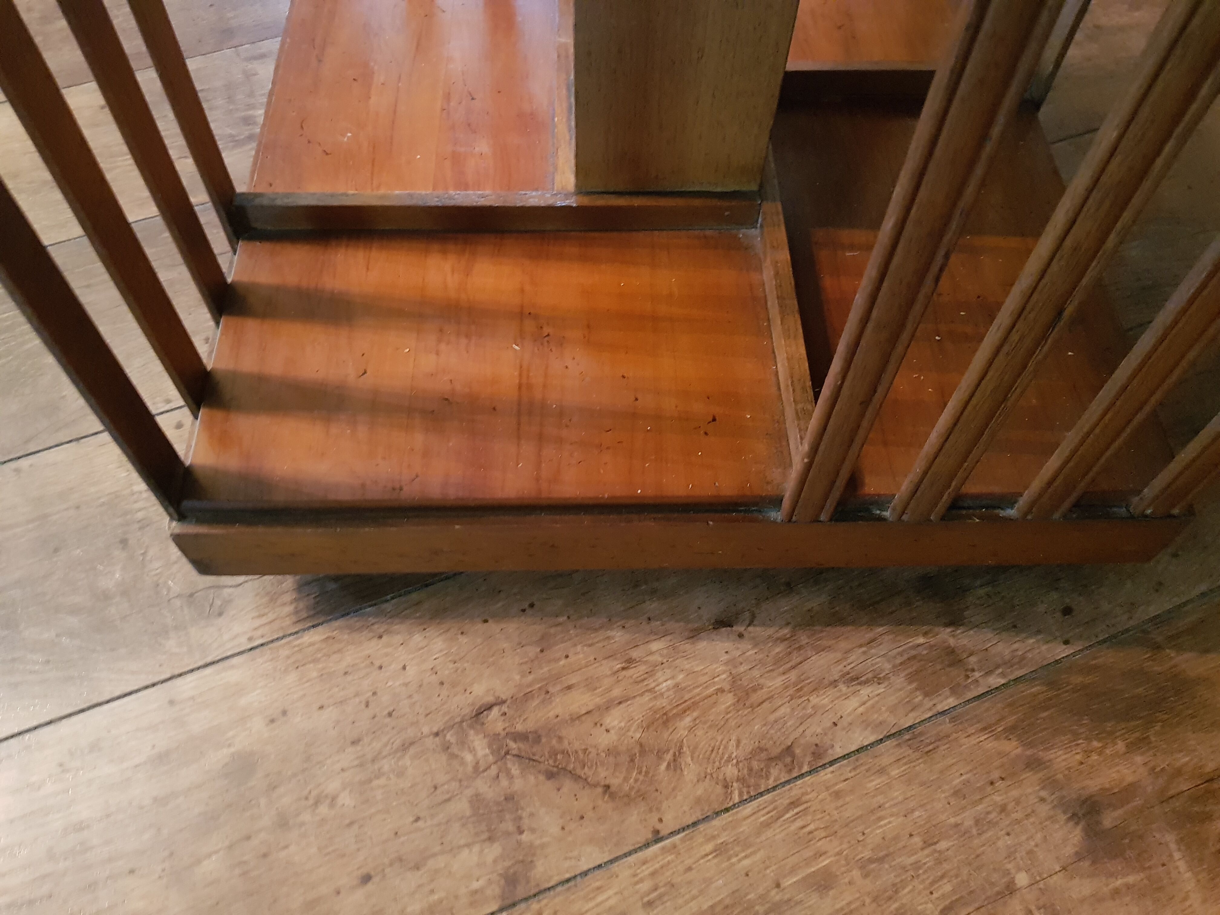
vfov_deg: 53.1
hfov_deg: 67.3
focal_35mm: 26
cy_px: 458
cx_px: 610
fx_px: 916
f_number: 1.7
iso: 500
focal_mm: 4.2
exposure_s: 1/10
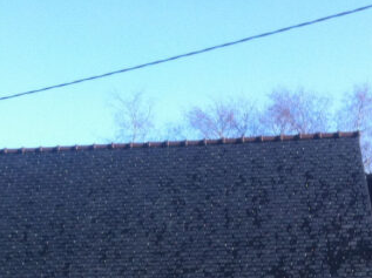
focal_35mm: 113
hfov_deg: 17.3
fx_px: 1213
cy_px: 334
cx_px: 65
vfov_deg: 12.8
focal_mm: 3.85
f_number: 2.8
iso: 80
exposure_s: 1/368
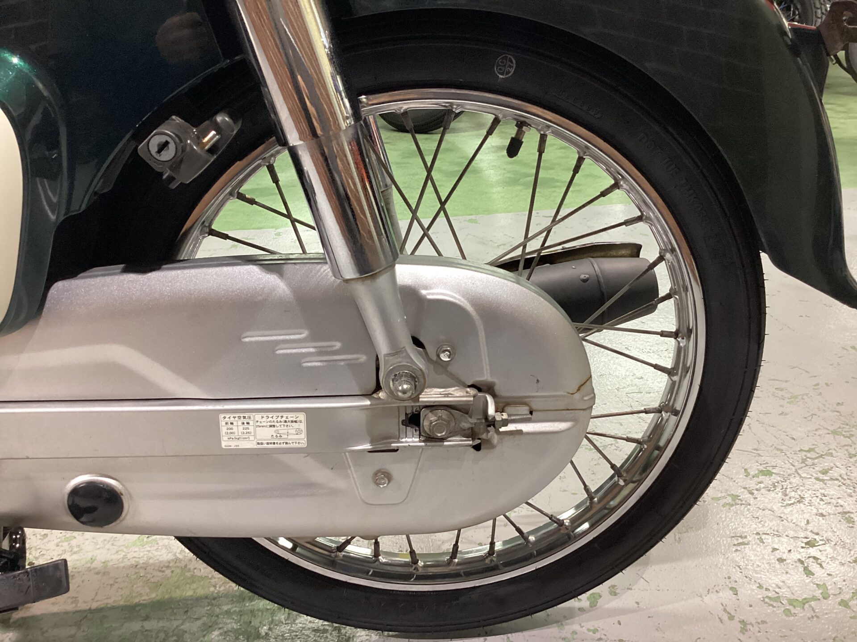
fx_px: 767
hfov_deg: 58.4
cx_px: 428
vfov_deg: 45.4
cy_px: 321
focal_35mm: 31
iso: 200
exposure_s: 1/50
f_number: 2.4
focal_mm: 3.3
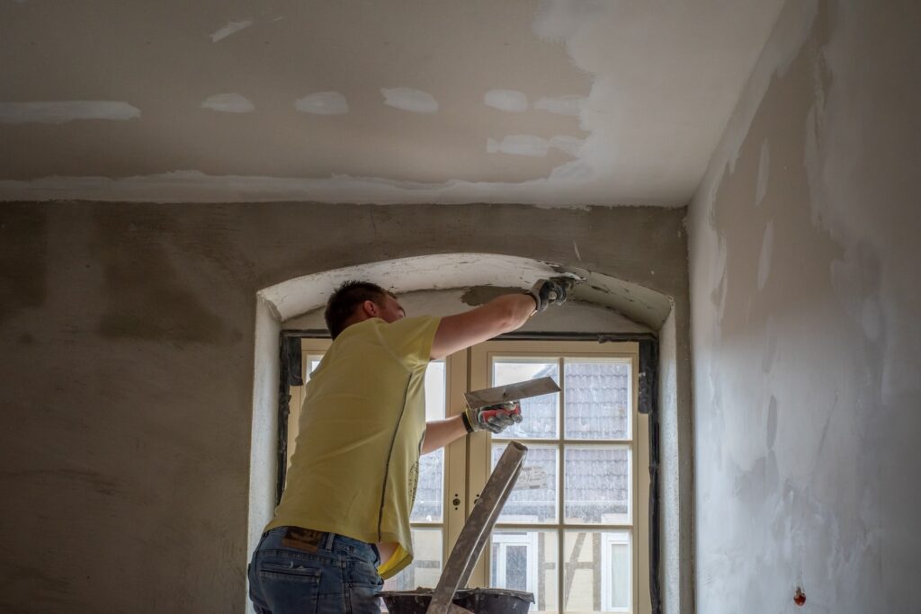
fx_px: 716
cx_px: 460
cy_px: 307
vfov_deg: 46.4
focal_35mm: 28
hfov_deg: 65.5
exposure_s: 1/200
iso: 1250
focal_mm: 18.3
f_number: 5.6
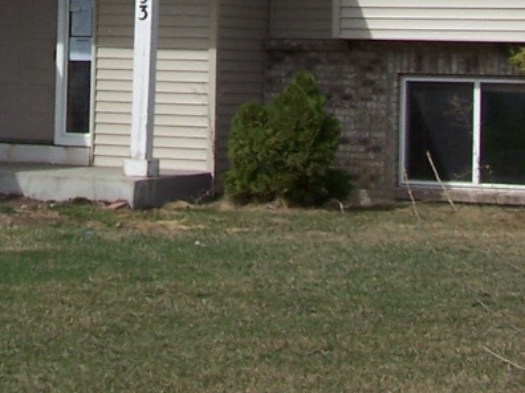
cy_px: -316
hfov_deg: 13.1
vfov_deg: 9.5
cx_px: 4
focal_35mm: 149
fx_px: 2260
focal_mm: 6.3
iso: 80
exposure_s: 1/750
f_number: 5.6
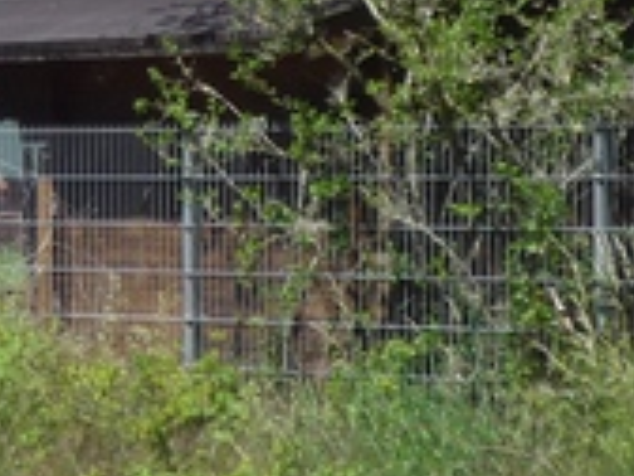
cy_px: 60
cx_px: -53
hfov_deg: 6.4
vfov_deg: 4.8
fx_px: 5641
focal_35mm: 308
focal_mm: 13.6
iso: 100
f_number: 5.6
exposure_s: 1/400
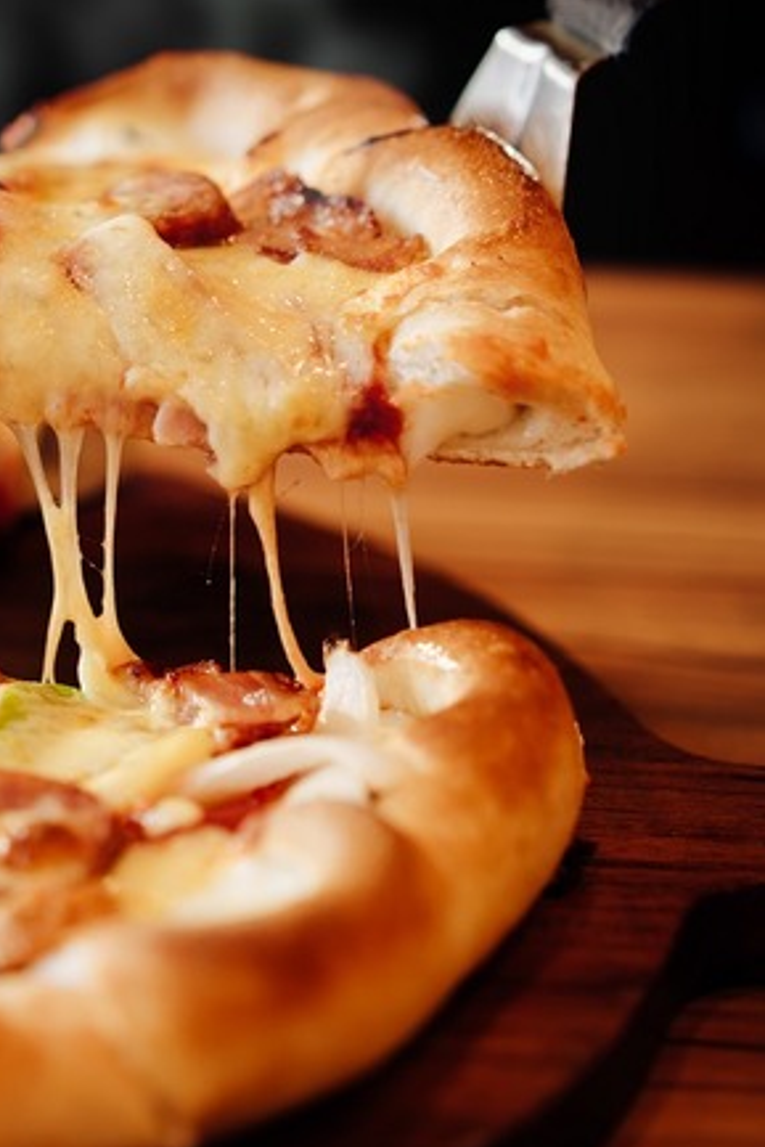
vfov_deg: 20.6
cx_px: -246
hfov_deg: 13.3
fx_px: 3153
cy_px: 498
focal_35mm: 99
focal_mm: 55
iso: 100
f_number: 2.5
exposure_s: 1/60
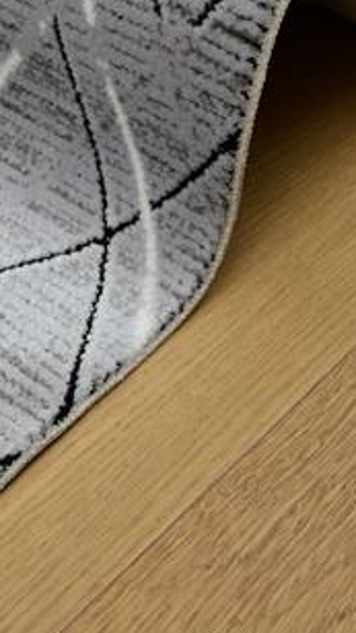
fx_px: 1277
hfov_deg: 15.9
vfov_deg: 27.7
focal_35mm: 76
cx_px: 150
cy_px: 202
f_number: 10
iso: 250
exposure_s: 1/200
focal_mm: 48
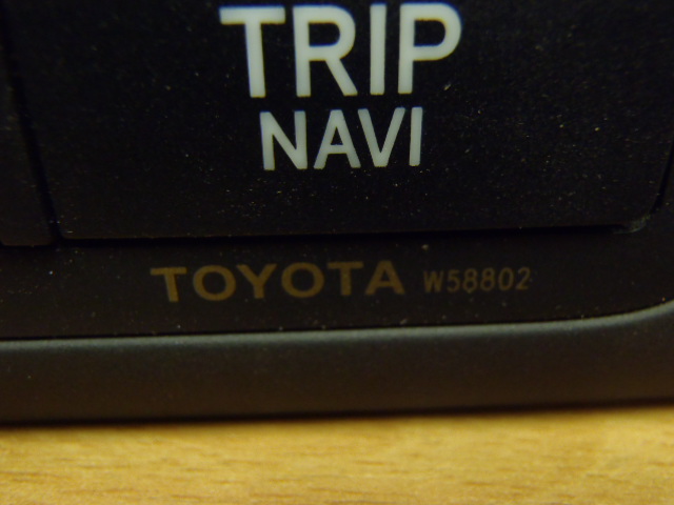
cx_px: 337
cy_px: 252
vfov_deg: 38.7
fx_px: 720
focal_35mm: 37
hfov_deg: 50.1
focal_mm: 6.64
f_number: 4.7
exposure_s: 1/4
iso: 400
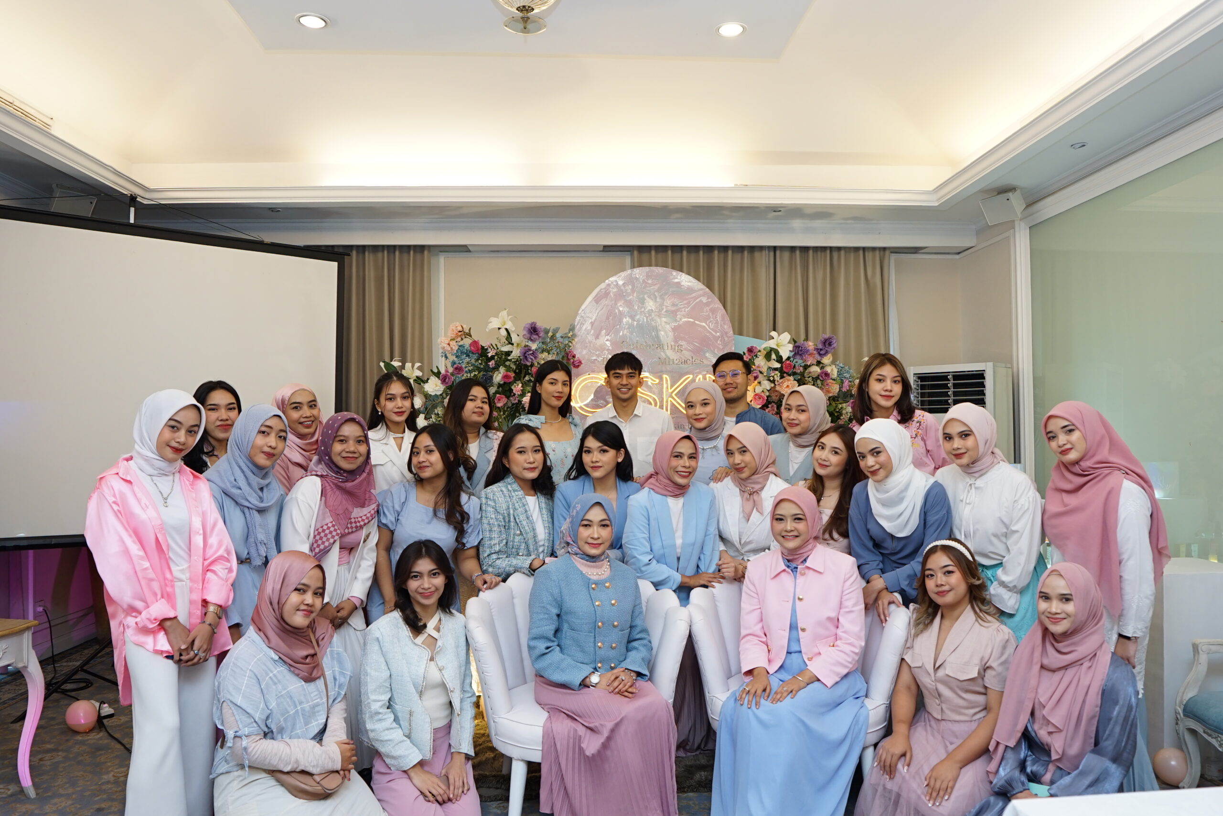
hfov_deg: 73.7
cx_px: 612
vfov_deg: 53.1
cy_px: 408
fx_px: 815
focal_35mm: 24
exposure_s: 1/125
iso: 400
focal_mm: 16
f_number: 2.8
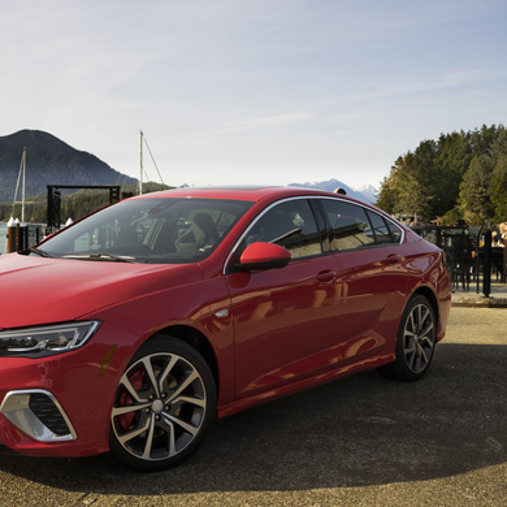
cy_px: 266
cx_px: 170
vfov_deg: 36.8
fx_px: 762
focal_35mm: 46
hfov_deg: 36.4
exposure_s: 1/100
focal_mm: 33
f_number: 6.3
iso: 100
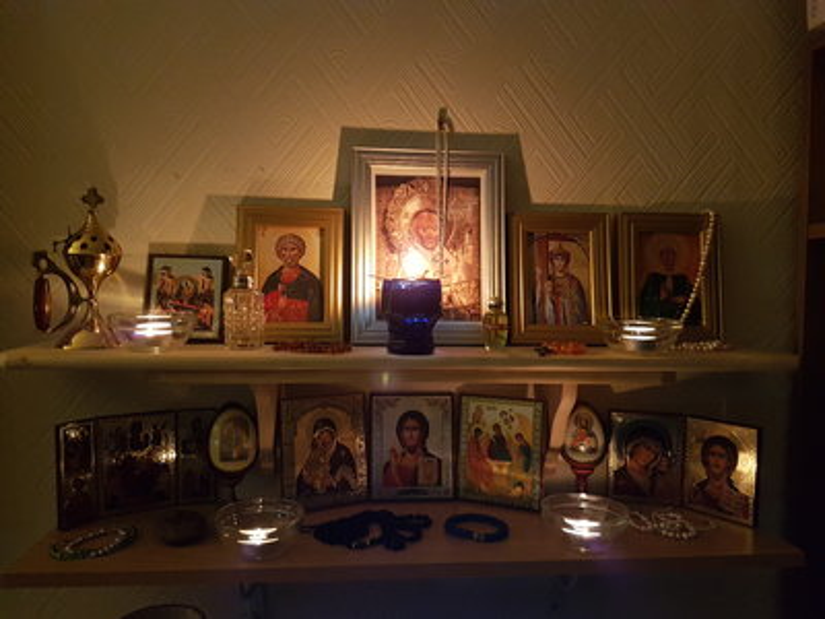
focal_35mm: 26
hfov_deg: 67.3
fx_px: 620
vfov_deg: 53.1
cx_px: 412
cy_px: 310
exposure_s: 1/10
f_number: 1.7
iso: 250
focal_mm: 4.2
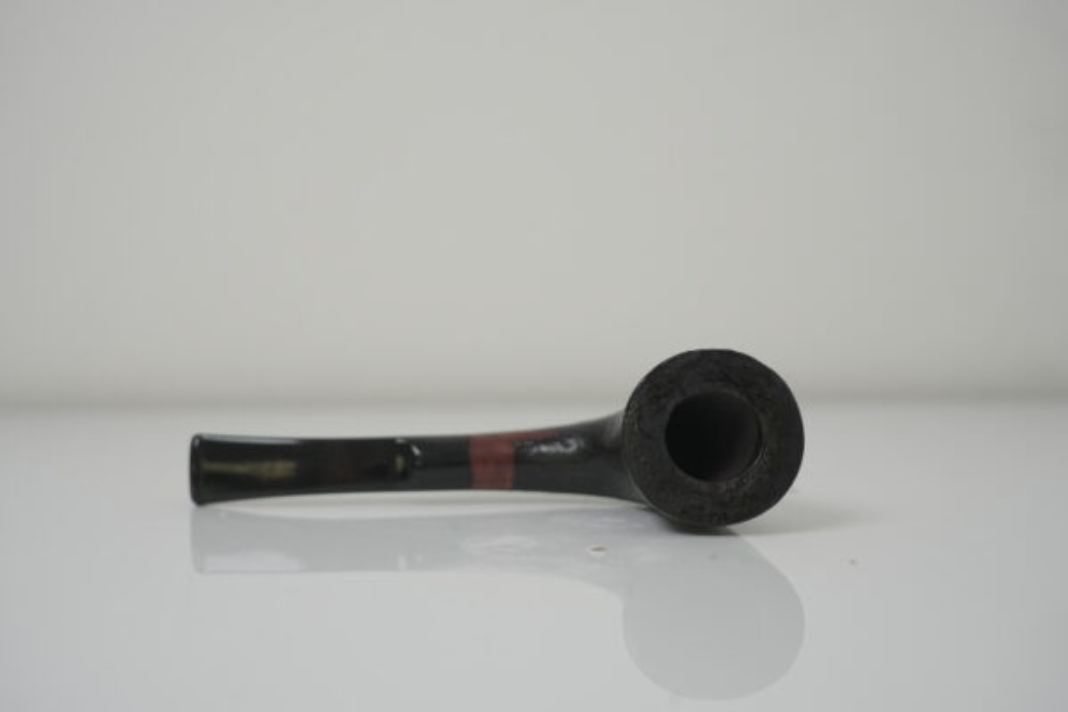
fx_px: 1424
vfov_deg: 28.1
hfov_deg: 41.1
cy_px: 356
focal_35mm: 48
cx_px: 534
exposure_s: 1/125
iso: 500
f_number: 5.6
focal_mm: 48
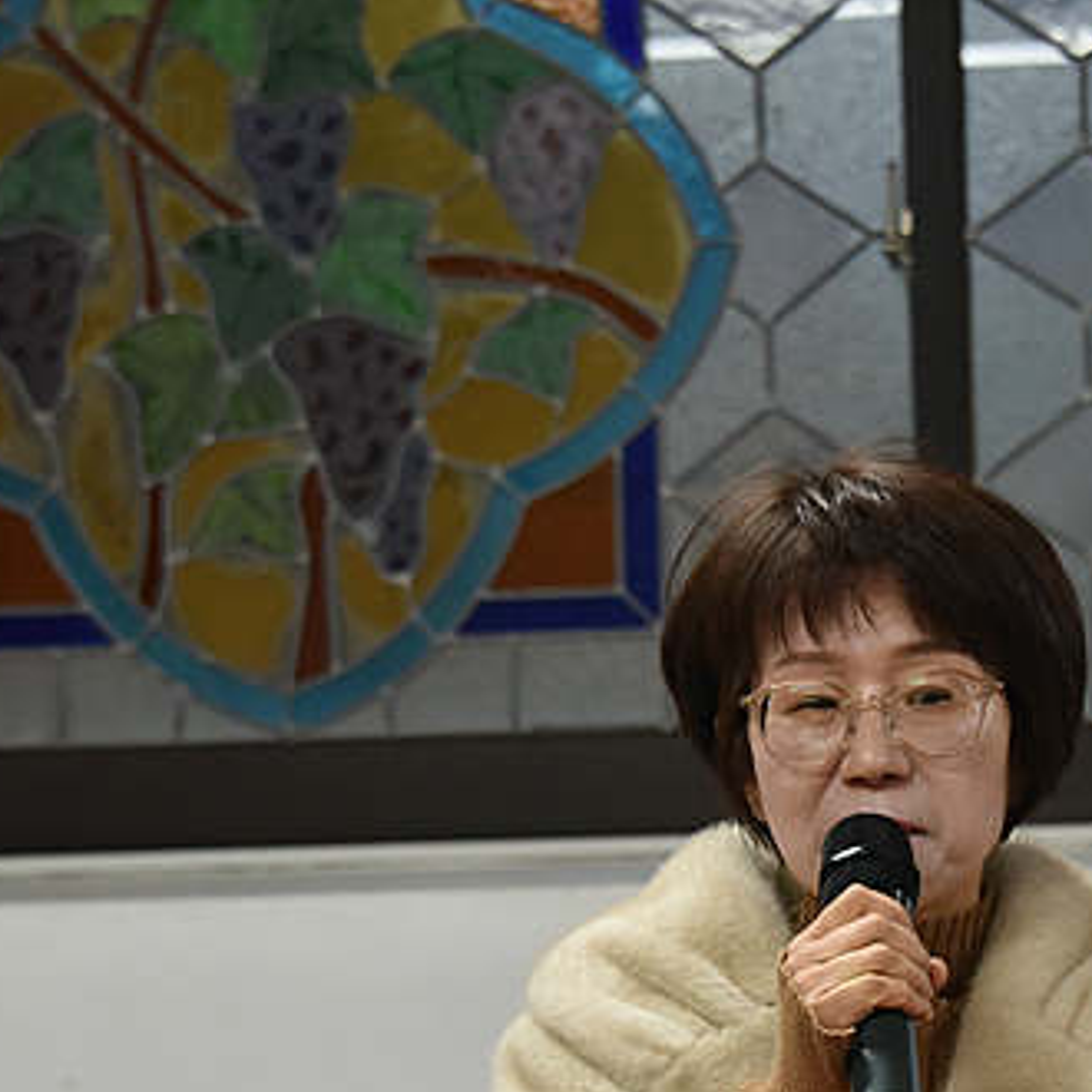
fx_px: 6032
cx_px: 824
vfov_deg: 10.3
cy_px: 799
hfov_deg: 10.3
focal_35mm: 169
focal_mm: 82
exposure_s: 1/125
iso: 2000
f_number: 6.3
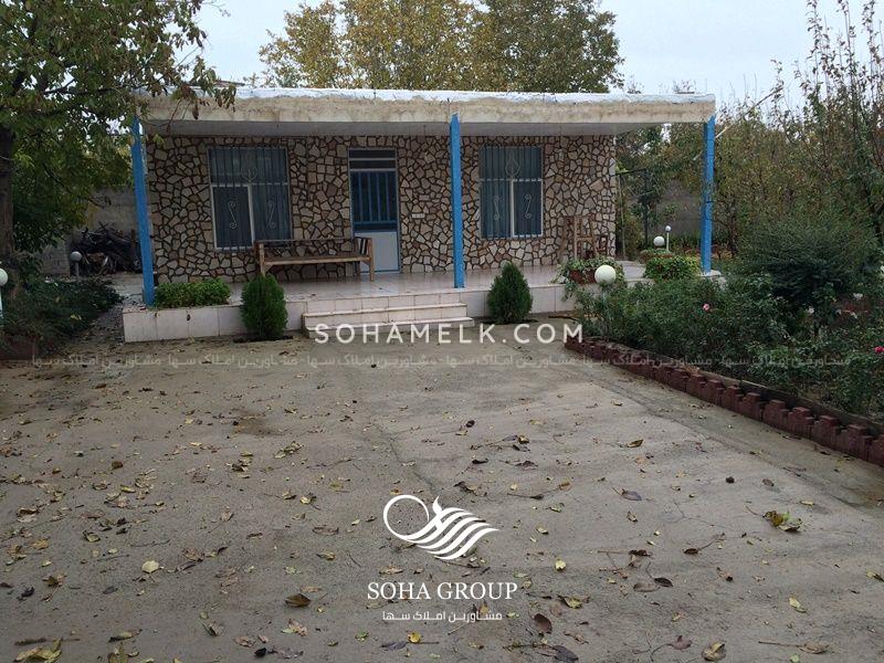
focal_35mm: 29
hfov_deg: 61.7
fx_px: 741
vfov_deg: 48.2
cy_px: 332
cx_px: 442
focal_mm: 4.15
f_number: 2.2
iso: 32
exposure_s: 1/360
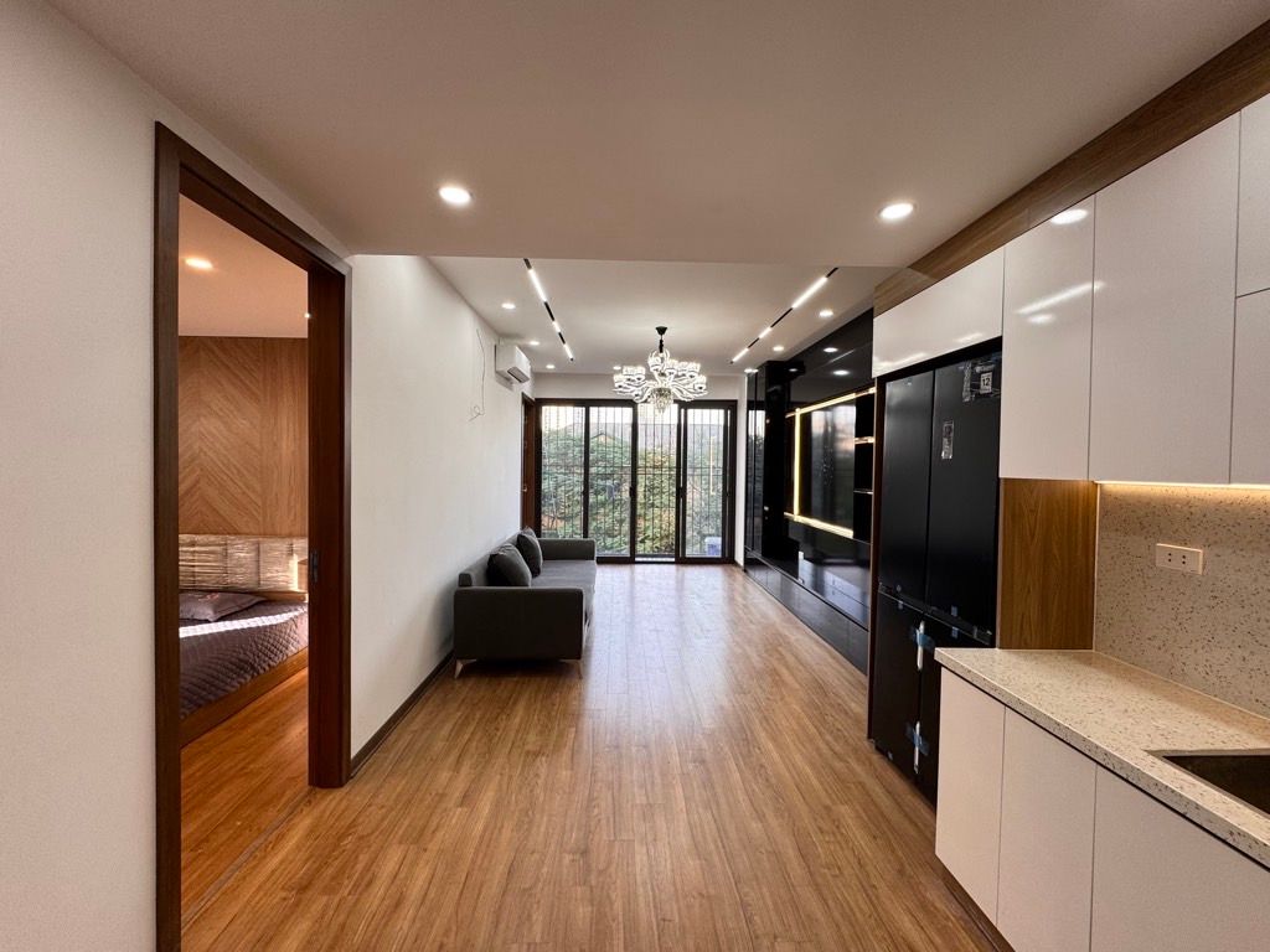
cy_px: 476
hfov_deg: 102.1
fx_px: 514
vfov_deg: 85.7
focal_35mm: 14
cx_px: 635
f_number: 2.2
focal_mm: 2.22
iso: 64
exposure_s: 1/100
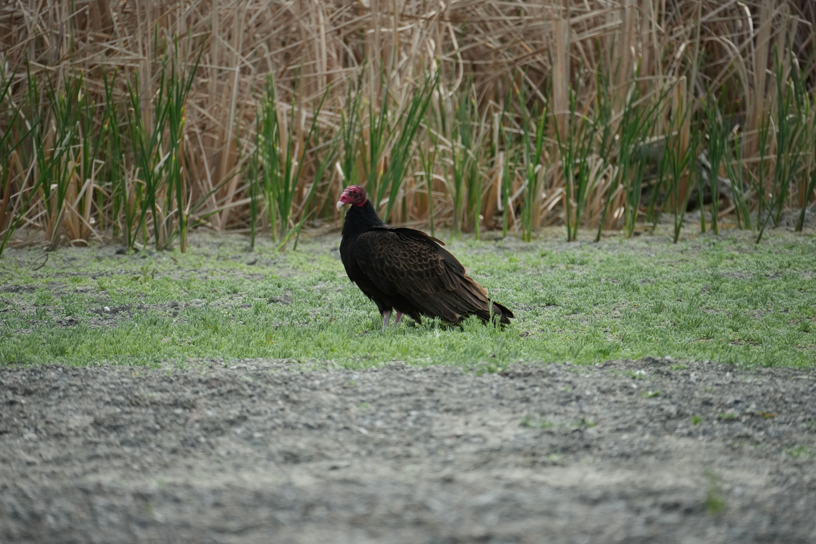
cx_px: 408
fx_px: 6799
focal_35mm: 300
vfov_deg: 4.6
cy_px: 272
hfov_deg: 6.9
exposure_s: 1/1250
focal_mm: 300
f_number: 7.1
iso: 800
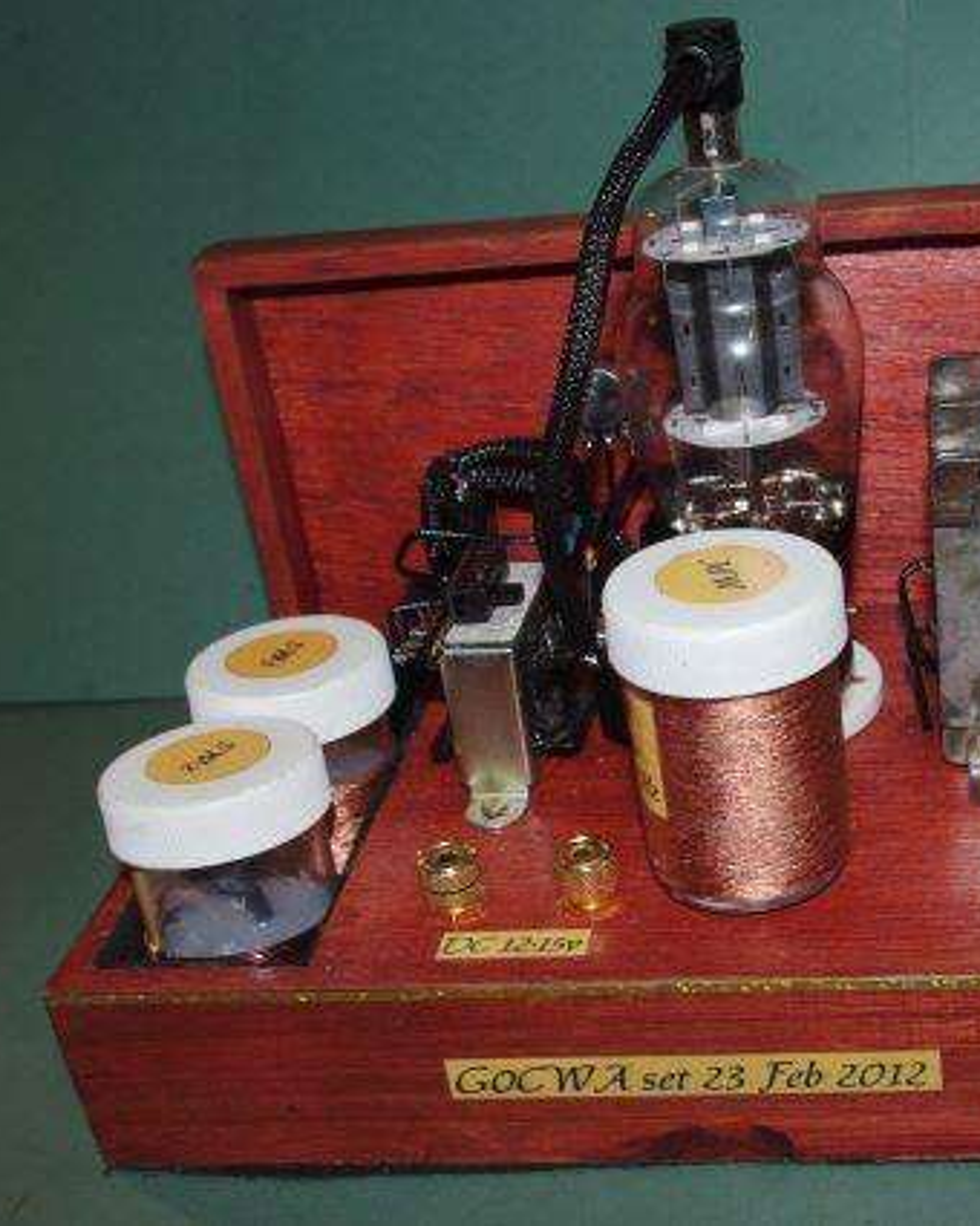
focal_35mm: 48
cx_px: 783
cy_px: 614
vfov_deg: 38.8
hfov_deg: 30.7
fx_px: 1740
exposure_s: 1/40
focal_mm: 23
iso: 200
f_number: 11
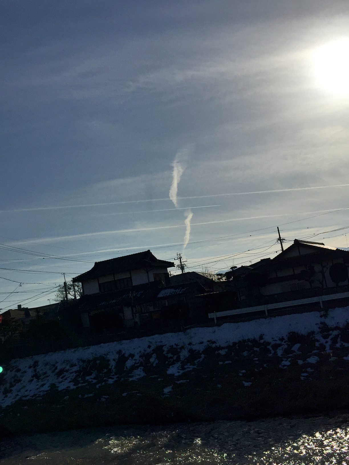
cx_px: 174
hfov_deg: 34.3
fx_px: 565
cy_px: 232
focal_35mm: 42
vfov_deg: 44.8
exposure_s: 1/20000
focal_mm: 4.15
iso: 32
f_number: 2.2
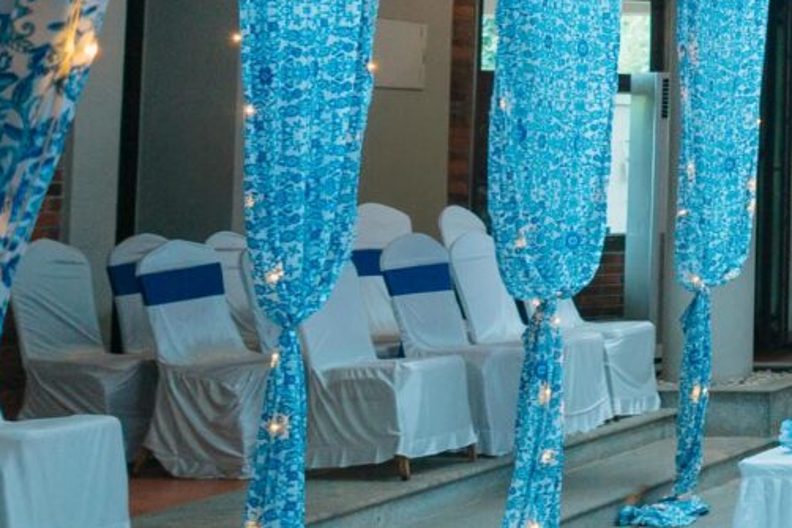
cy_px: 24
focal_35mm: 158
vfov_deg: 8.7
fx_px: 3477
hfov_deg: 11.8
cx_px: 1529
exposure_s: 1/500
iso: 1250
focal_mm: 31
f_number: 2.8
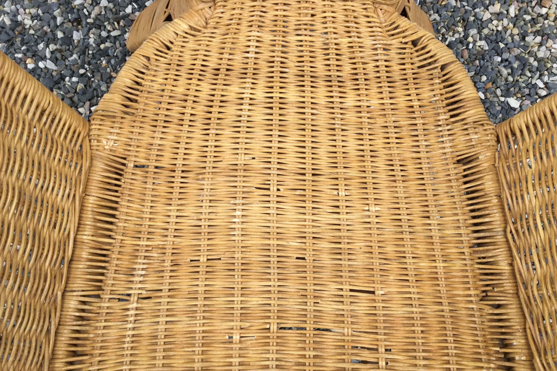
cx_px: 271
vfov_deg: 38.8
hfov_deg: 55.8
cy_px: 213
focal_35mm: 34
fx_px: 526
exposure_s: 1/184
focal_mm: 3.3
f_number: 2.4
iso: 25
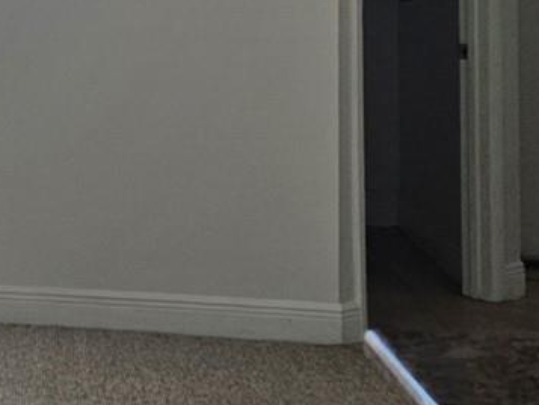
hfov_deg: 17.7
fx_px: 1604
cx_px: -192
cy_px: -210
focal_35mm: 103
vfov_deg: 13.5
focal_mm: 6.3
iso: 100
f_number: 1.7
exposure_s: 1/180
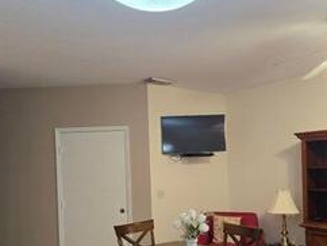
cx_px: 188
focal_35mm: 38
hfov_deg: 48.8
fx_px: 359
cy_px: 172
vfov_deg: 37.2
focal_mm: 6.3
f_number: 1.7
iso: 320
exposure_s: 1/120
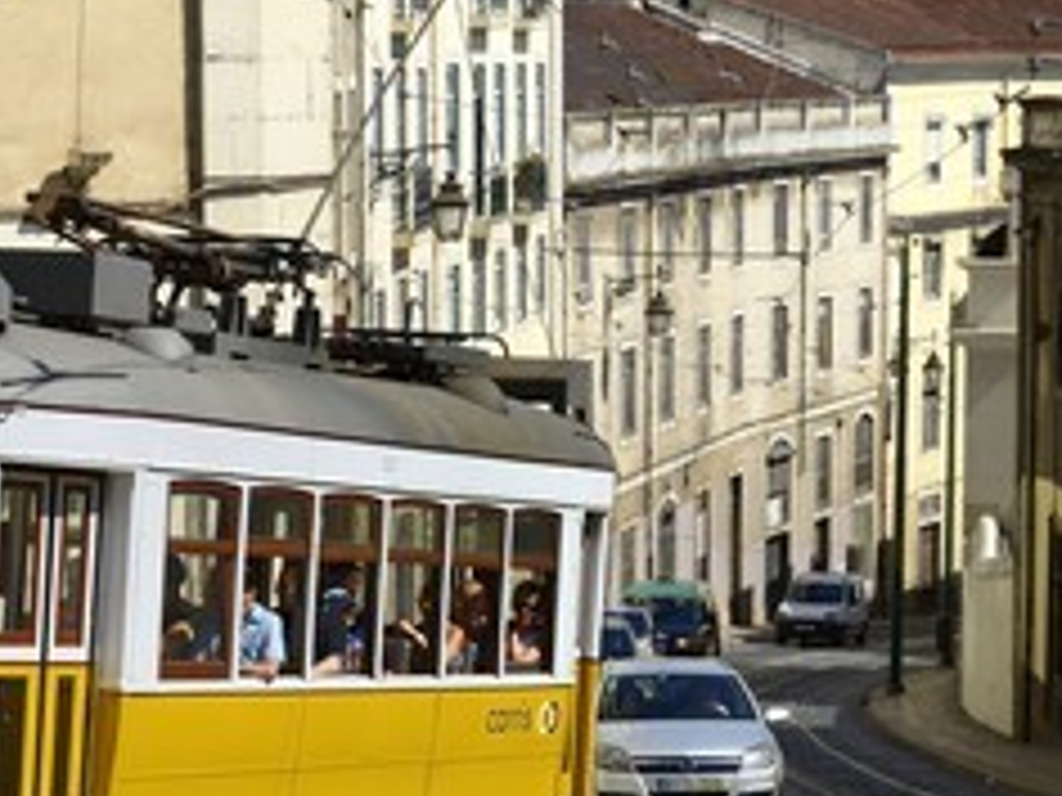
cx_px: 324
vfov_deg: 12.3
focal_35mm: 120
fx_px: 3682
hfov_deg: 16.4
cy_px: 508
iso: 200
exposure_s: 1/250
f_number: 11
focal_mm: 70
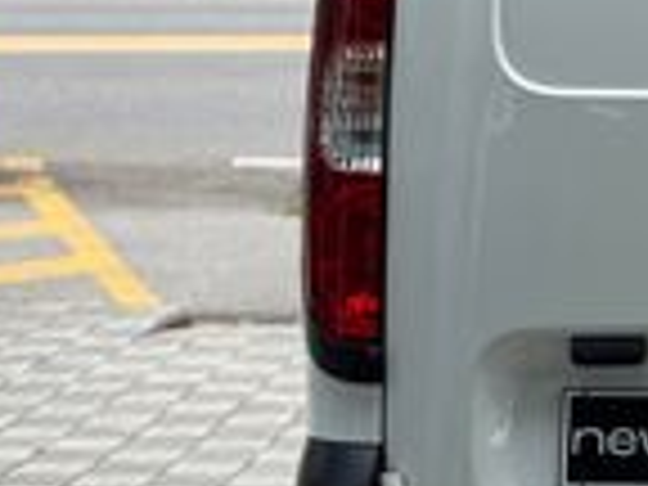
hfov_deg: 12.2
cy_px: 153
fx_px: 2939
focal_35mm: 157
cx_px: 864
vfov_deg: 9.4
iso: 64
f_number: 1.78
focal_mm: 6.76
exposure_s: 1/1637
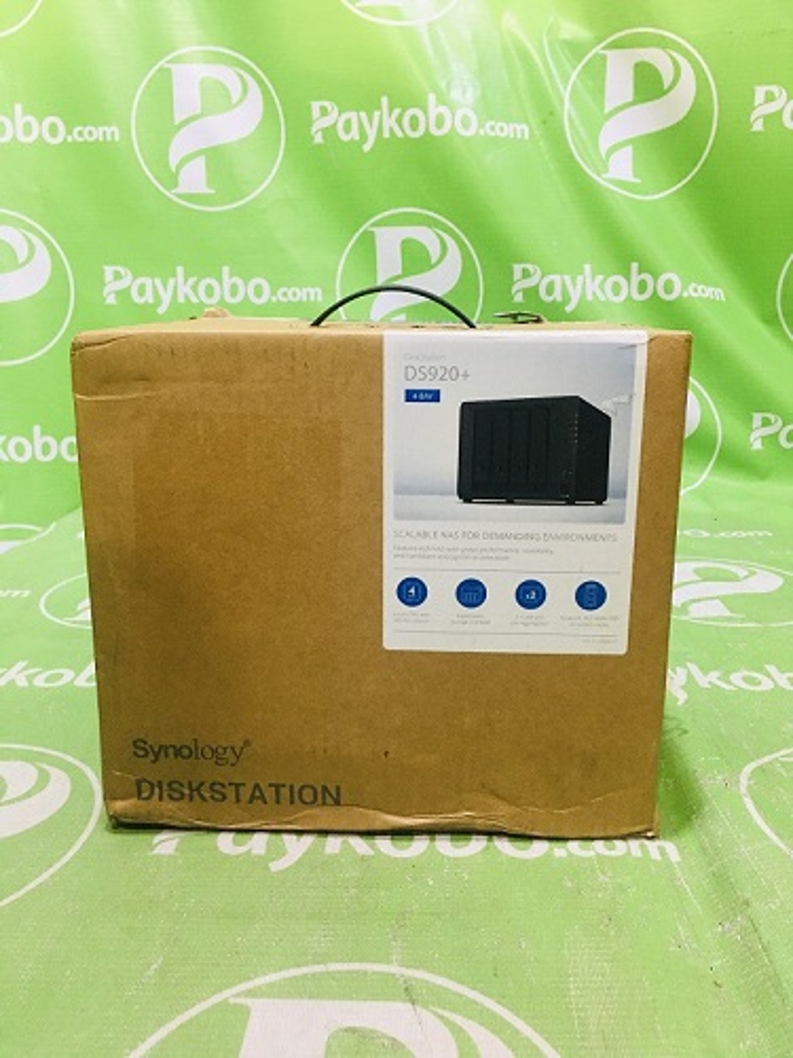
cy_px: 529
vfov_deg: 61.7
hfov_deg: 48.2
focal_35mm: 29
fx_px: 886
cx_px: 396
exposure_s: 1/17
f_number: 2.2
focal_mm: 4.15
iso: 100
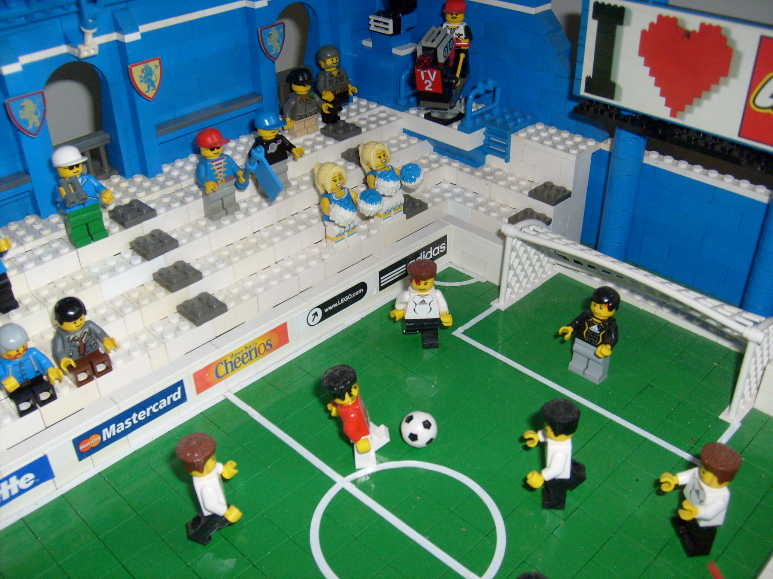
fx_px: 782
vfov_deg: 40.7
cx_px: 386
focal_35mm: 35
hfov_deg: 52.6
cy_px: 290
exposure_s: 1/45
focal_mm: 5.8
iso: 100
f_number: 2.8
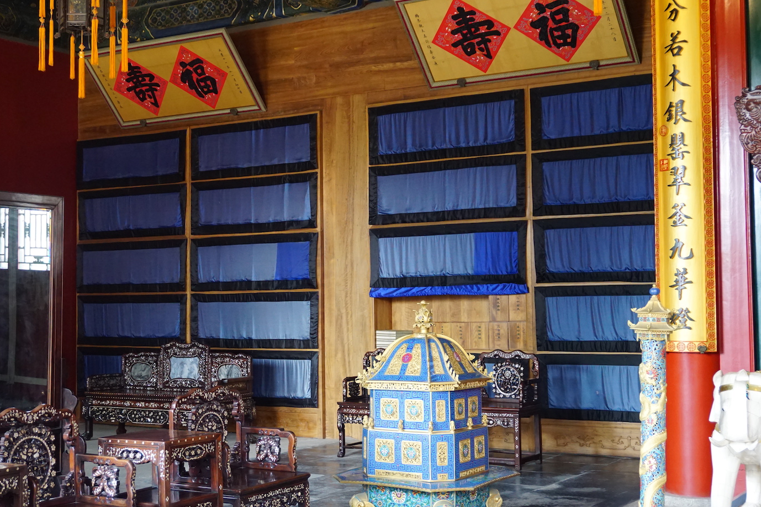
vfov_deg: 25.0
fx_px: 1141
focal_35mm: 54
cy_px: 242
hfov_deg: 36.9
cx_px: 352
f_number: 5
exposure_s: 1/60
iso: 1250
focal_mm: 30
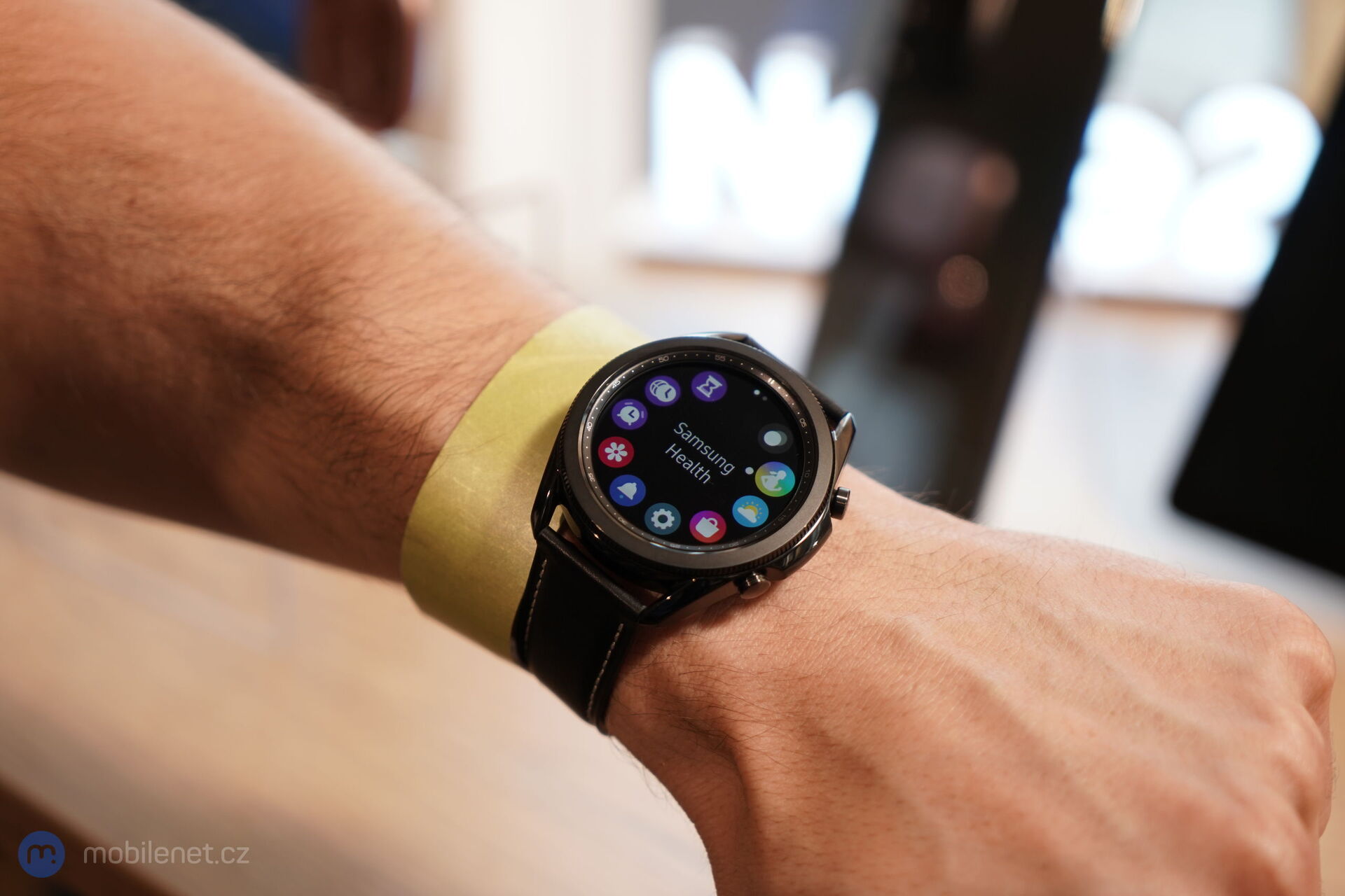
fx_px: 2615
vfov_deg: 19.5
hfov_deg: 28.8
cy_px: 448
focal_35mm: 70
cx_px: 672
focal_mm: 70
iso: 400
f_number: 4
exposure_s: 1/125
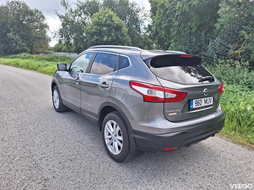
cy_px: 95
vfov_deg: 58.9
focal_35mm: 23
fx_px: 169
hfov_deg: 73.9
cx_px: 127
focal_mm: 5.54
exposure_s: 1/935
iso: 40
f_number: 1.8
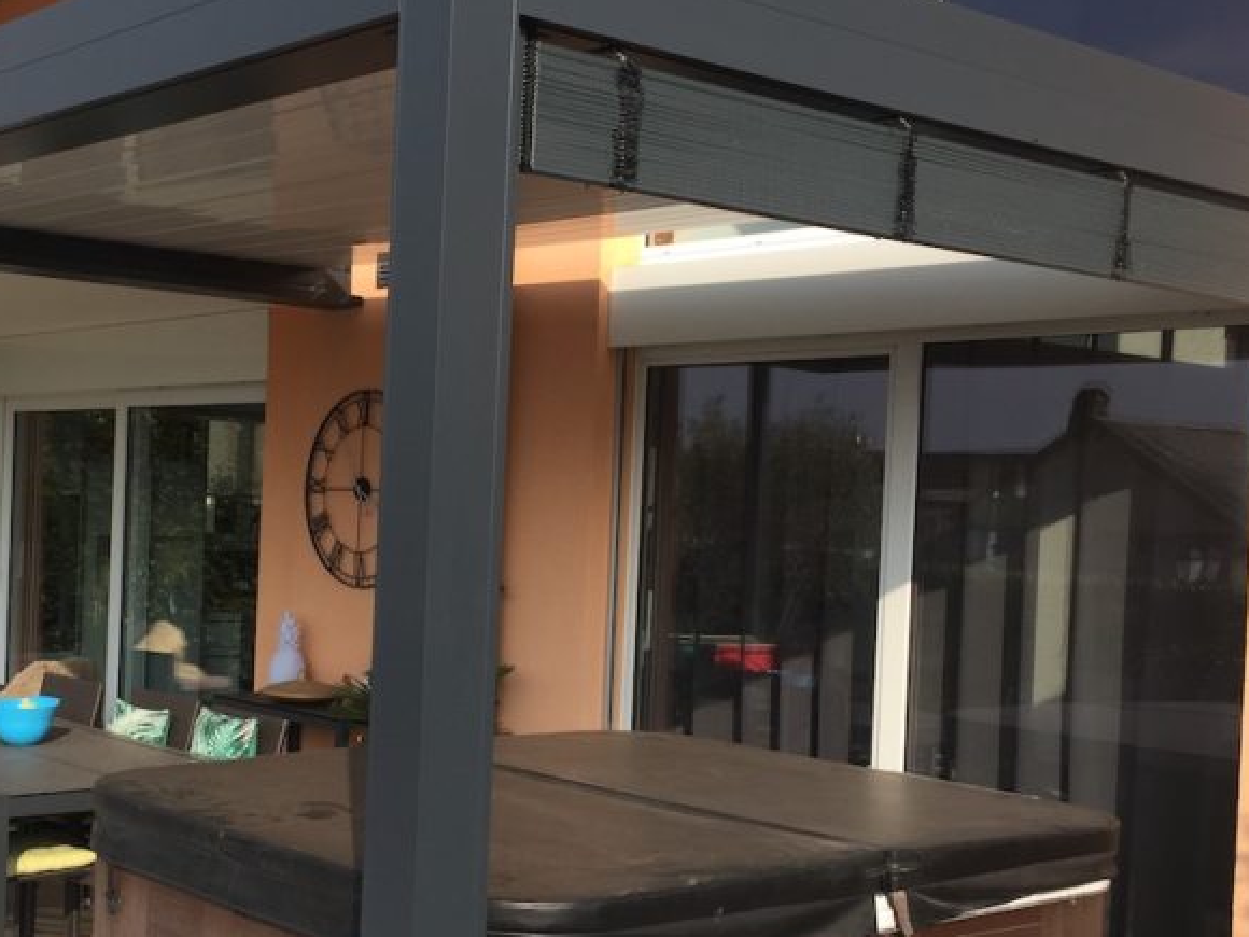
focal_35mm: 49
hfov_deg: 38.3
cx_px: 388
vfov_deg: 29.6
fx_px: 1768
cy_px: 540
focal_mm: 4.15
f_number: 2.2
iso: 32
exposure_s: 1/1199
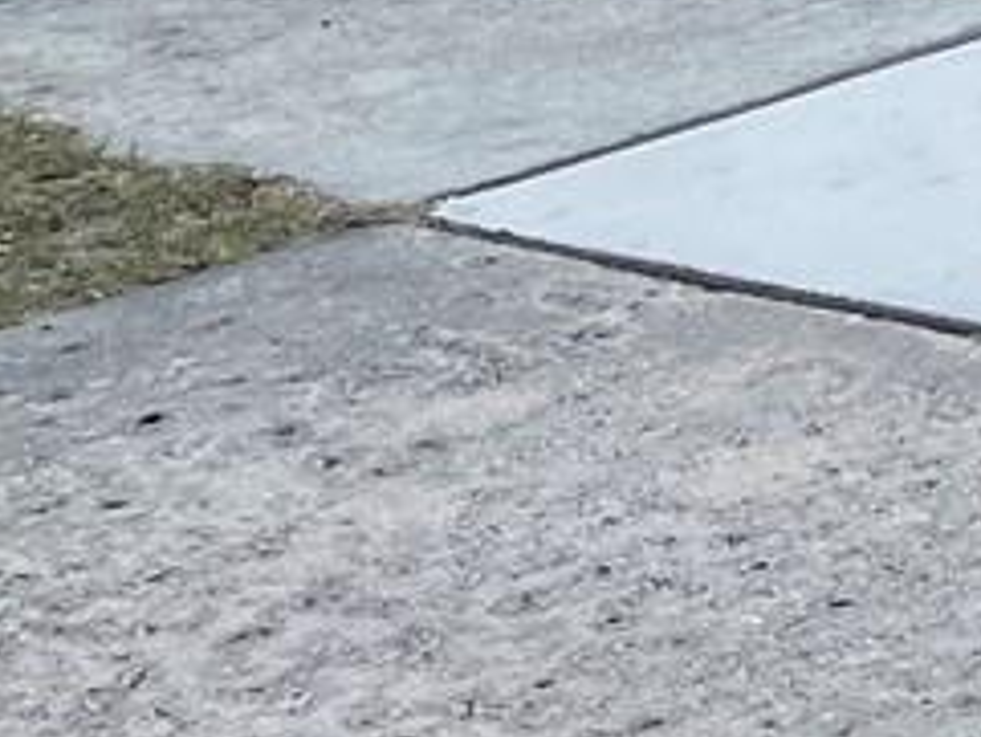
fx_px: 4707
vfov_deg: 8.0
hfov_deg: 9.5
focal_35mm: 166
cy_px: -1266
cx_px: 2890
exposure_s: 1/2857
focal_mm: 5.1
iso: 32
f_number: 1.6
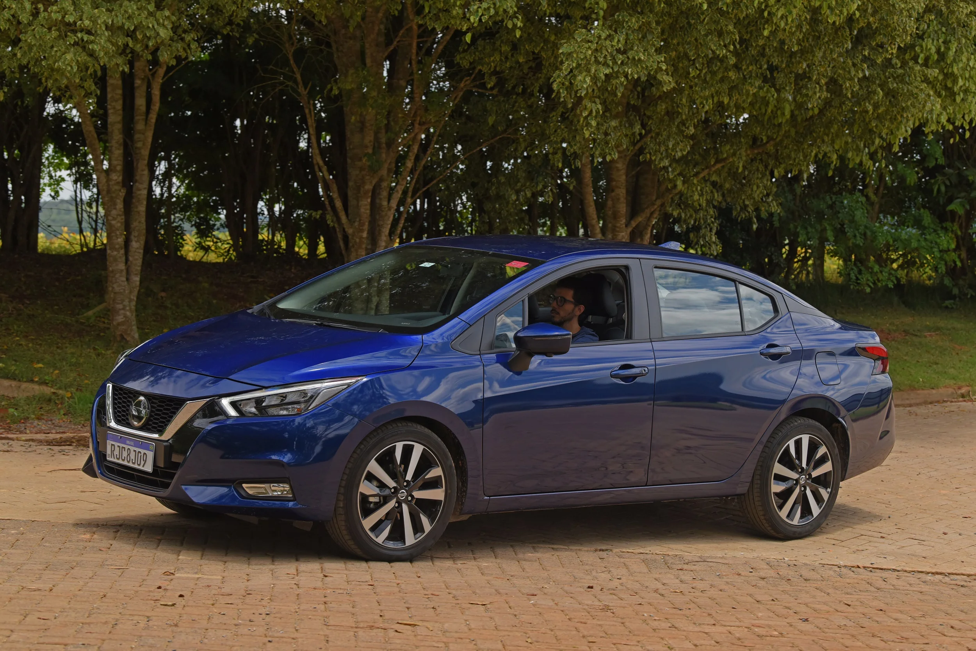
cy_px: 326
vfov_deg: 17.1
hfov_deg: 25.4
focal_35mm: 80
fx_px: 2169
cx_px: 488
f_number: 5.6
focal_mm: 80
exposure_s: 1/800
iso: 800
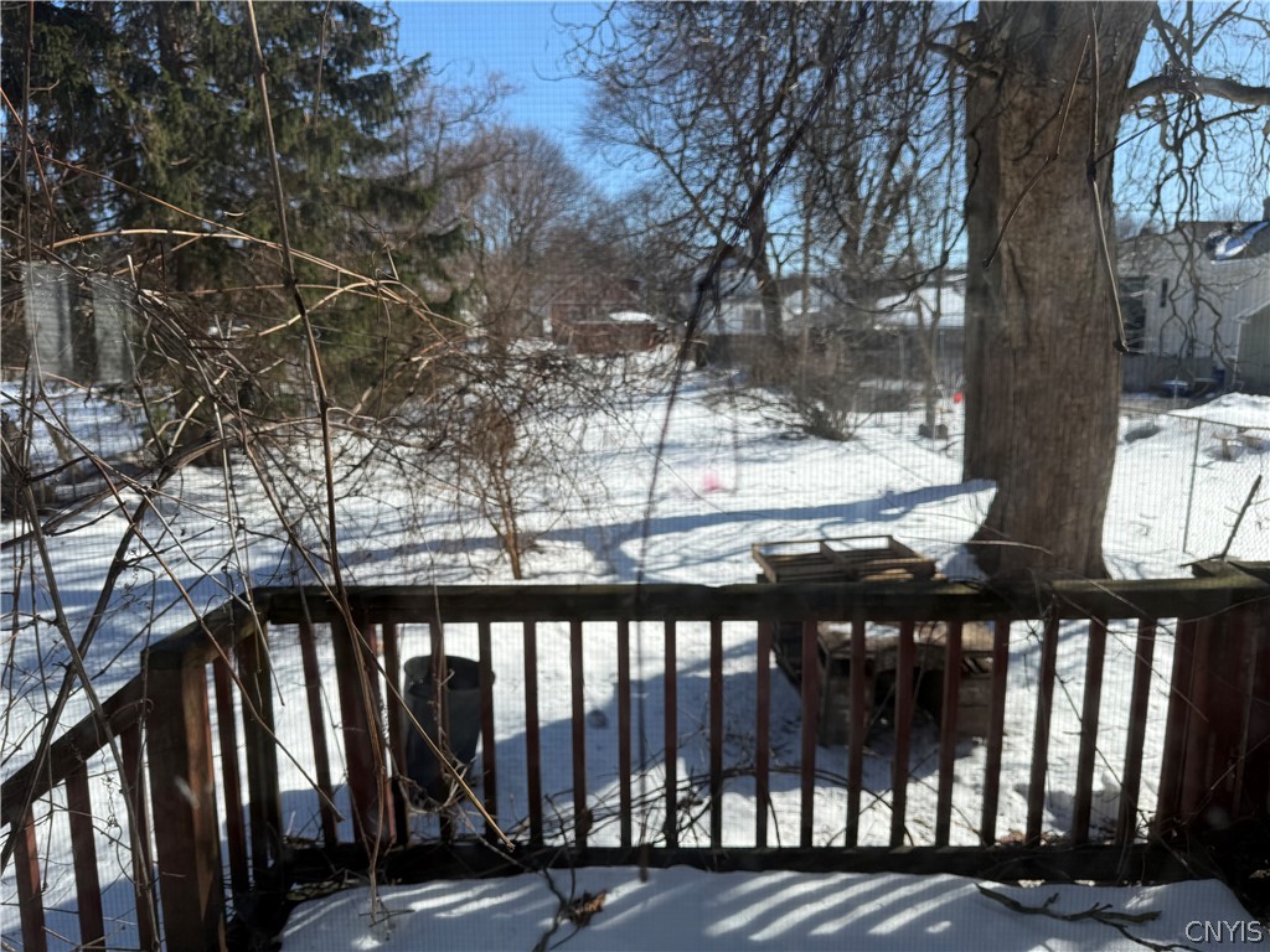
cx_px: 635
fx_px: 881
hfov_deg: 71.6
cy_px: 476
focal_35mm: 24
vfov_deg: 56.8
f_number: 1.78
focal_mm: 6.76
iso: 80
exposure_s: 1/2907
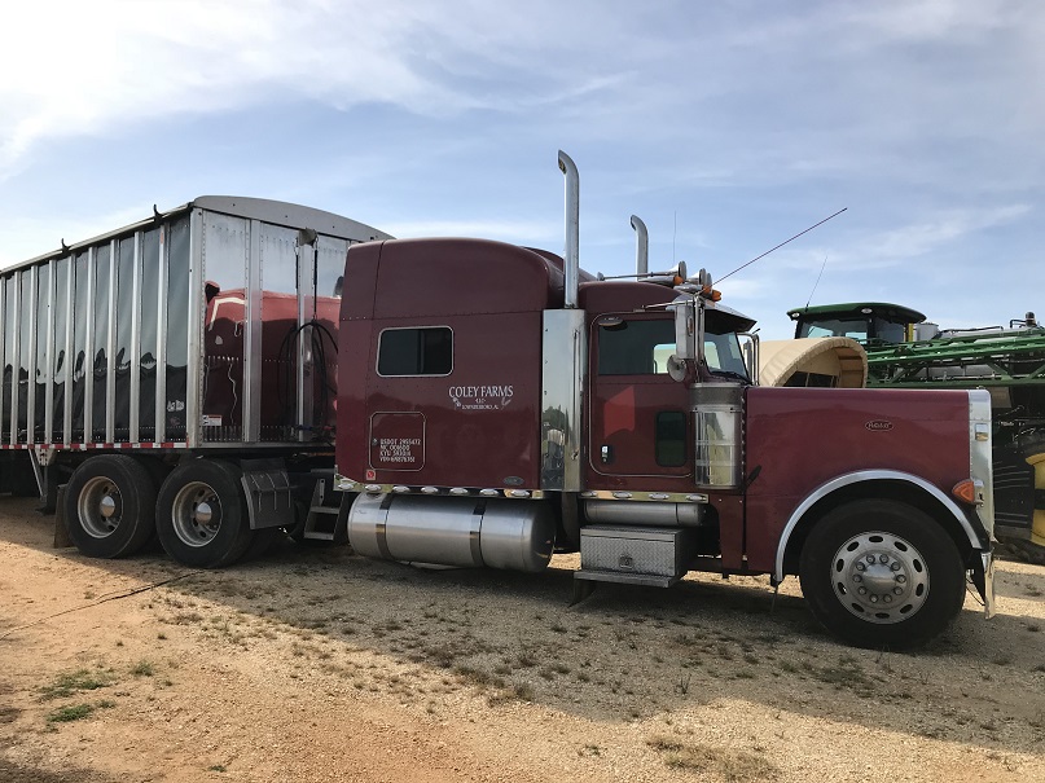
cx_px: 522
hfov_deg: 63.5
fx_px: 845
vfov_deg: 49.7
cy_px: 392
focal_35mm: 28
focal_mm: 3.99
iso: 20
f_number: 1.8
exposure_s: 1/2740
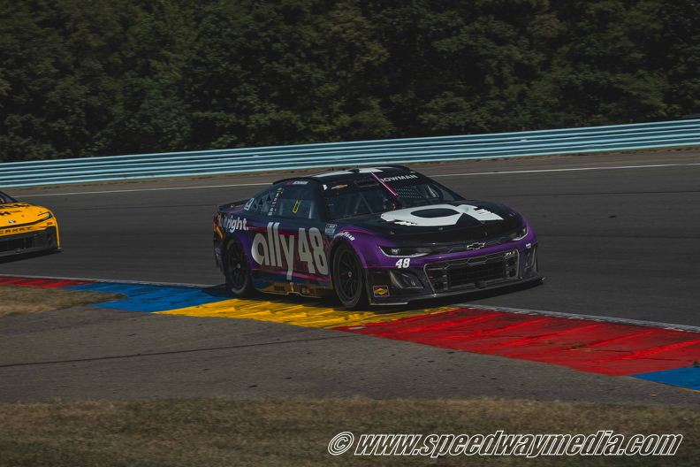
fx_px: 1361
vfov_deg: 19.5
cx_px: 350
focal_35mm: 70
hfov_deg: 28.8
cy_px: 234
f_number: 9
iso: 100
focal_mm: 70
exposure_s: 1/640
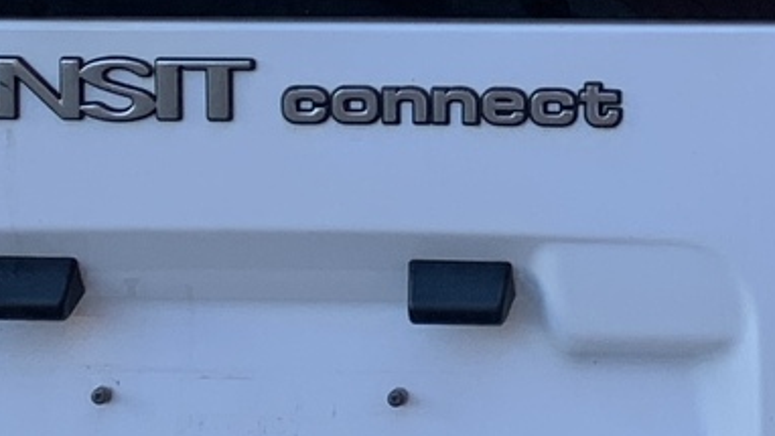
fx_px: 3124
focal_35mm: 152
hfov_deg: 13.9
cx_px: 771
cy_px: -105
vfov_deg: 7.9
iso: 25
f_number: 1.8
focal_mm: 4.25
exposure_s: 1/296
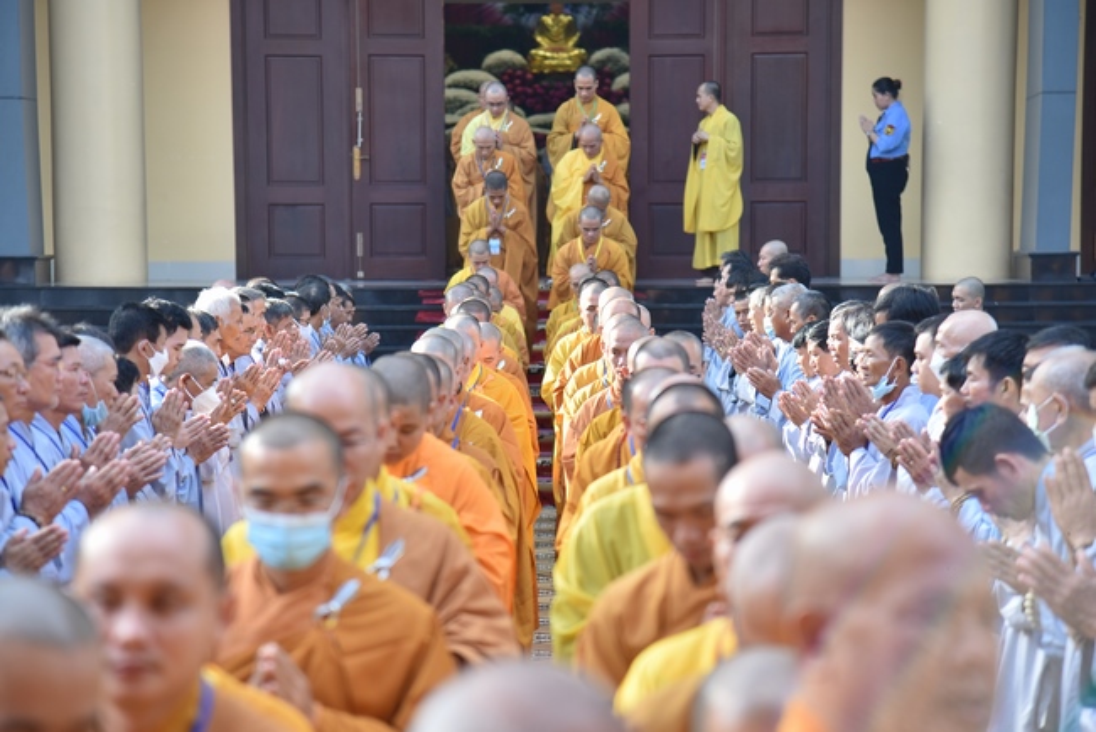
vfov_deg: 11.4
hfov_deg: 17.1
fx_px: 3655
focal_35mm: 120
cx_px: 548
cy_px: 366
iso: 125
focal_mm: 120
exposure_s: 1/100
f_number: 4
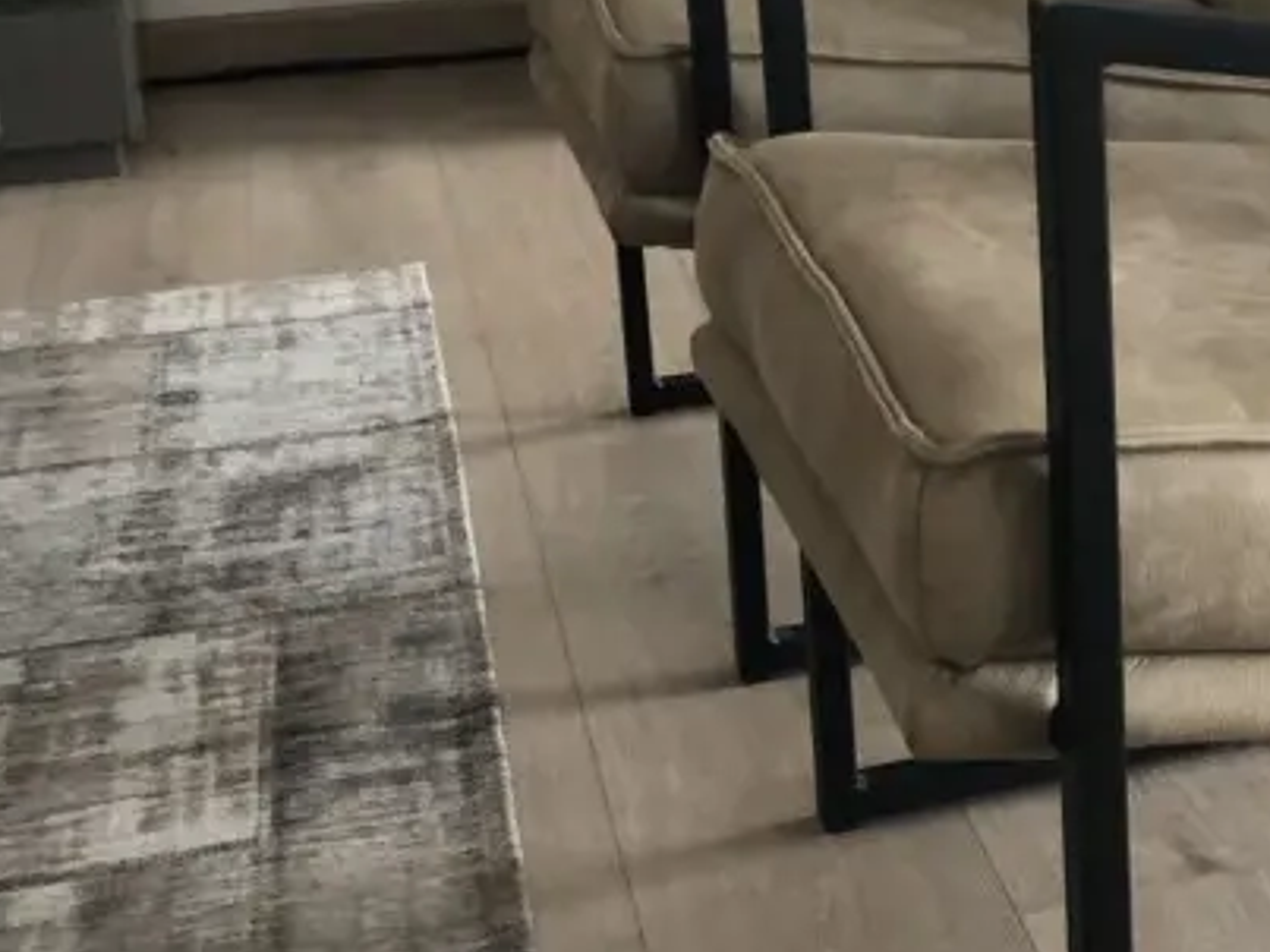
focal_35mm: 75
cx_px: 1469
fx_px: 2751
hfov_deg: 24.0
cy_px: 230
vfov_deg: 19.5
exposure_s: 1/15
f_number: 1.8
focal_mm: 4
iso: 40
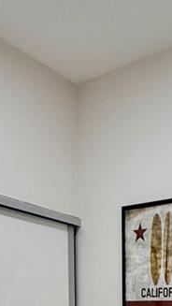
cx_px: 222
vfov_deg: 29.5
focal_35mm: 56
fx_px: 454
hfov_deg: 19.8
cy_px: 404
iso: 200
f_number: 2.2
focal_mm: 2.22
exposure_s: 1/120
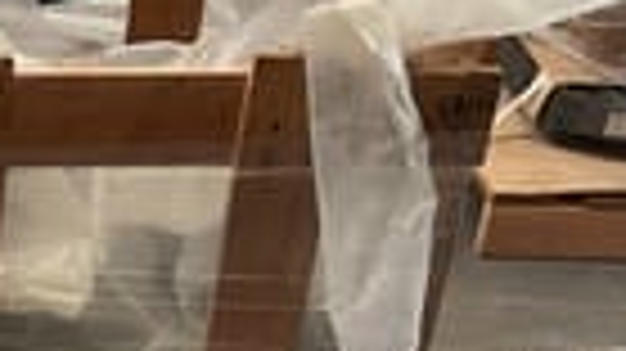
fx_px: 1891
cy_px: 578
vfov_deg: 10.2
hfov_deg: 17.6
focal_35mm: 114
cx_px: -180
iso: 160
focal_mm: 3
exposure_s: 1/50
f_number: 1.8
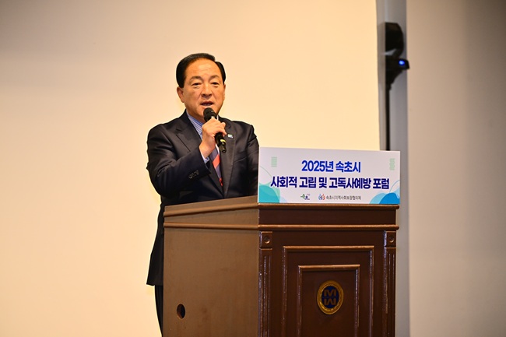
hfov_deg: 17.1
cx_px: 253
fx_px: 1686
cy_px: 168
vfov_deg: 11.4
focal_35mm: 120
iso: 400
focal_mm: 120
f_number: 4
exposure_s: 1/160
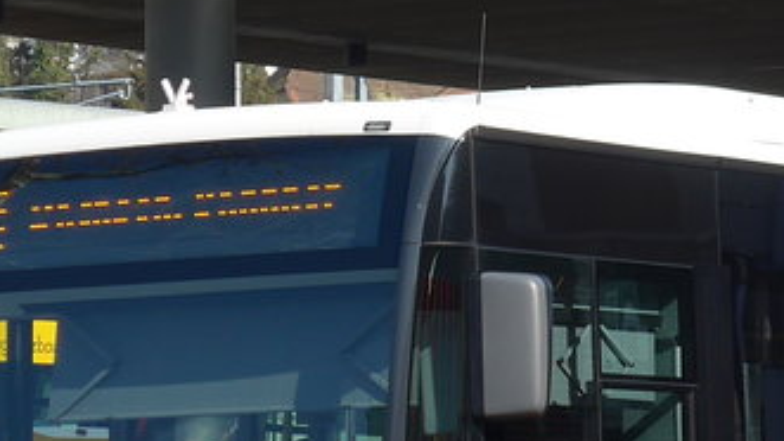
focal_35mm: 245
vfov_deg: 5.0
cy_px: 194
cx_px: 658
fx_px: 5092
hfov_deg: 8.8
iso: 80
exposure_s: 1/800
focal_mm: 12.7
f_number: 3.7
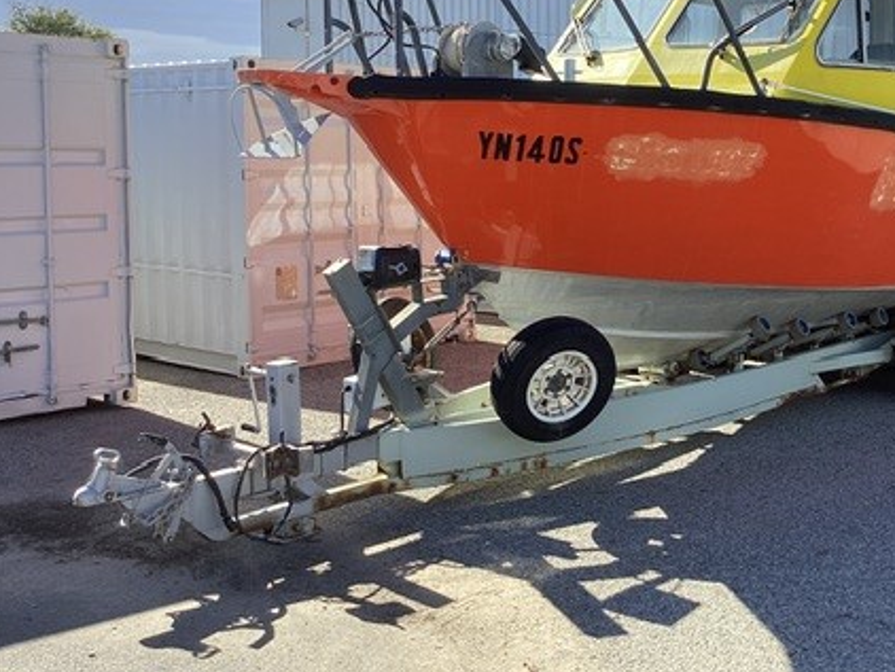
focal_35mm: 47
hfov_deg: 39.4
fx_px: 1216
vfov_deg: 30.7
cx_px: 668
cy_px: 237
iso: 25
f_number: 2.4
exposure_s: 1/562
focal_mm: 3.3
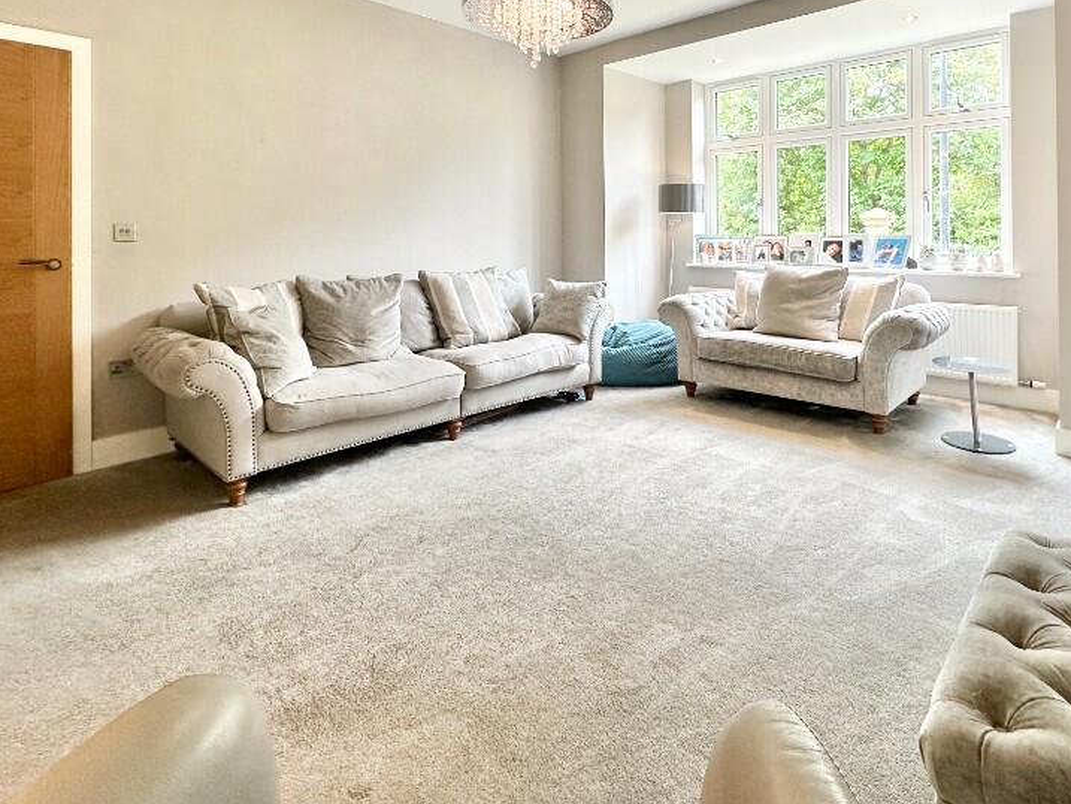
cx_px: 586
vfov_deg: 63.3
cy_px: 233
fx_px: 619
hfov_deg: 81.5
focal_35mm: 20
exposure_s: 1/100
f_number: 2.2
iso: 125
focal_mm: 2.22
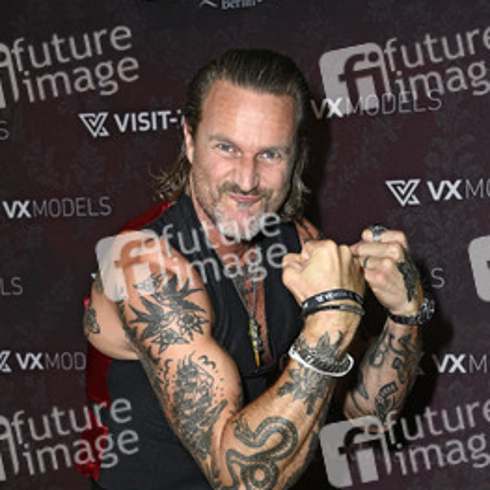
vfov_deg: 27.4
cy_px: 350
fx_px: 993
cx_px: 246
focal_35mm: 62
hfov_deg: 27.7
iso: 800
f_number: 5.6
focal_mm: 48
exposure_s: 1/200
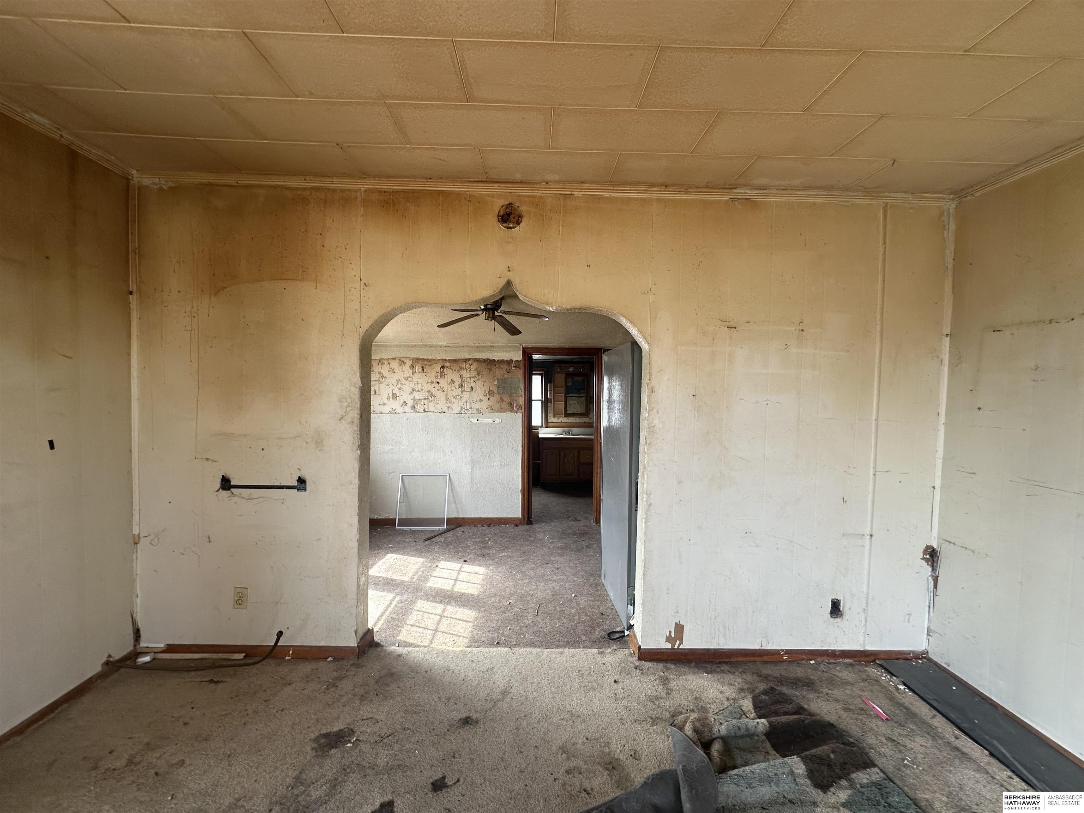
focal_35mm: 14
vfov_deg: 85.7
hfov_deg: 102.1
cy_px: 406
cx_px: 542
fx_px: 438
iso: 80
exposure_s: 1/99
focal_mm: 2.22
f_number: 2.2
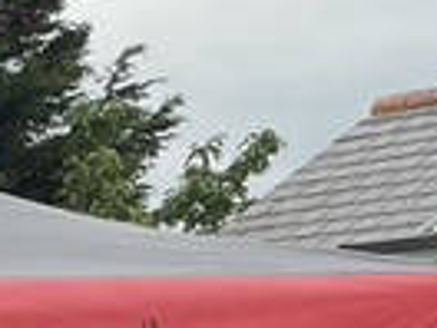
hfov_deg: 8.9
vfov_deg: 6.8
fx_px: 2537
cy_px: 885
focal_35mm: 201
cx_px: -599
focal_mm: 4.2
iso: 32
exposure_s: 1/175
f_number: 1.6
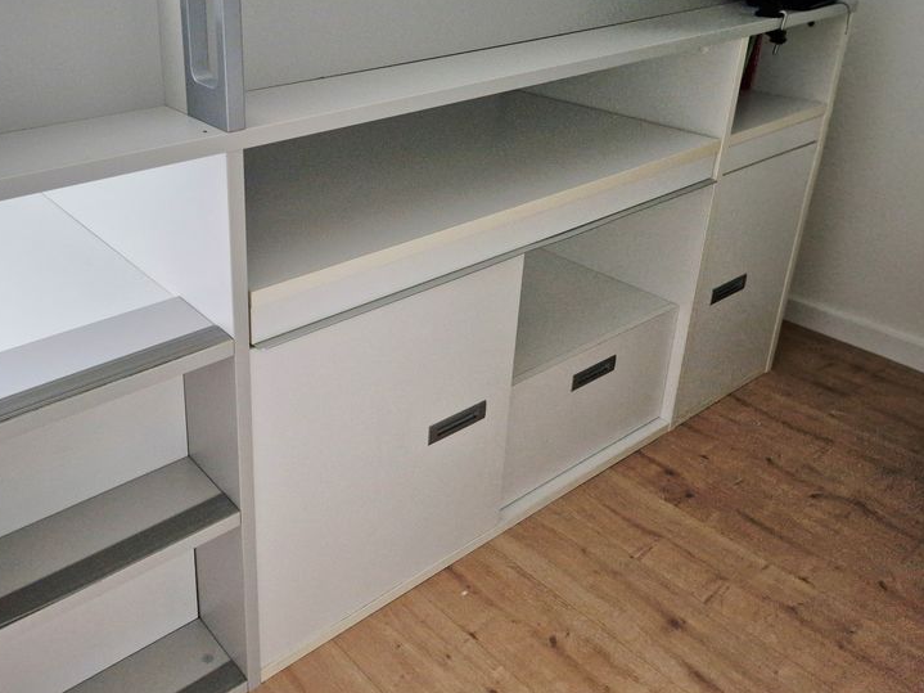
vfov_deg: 43.4
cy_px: 219
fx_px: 854
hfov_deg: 55.4
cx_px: 294
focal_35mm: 32
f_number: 1.8
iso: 1000
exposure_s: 1/100
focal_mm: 5.4
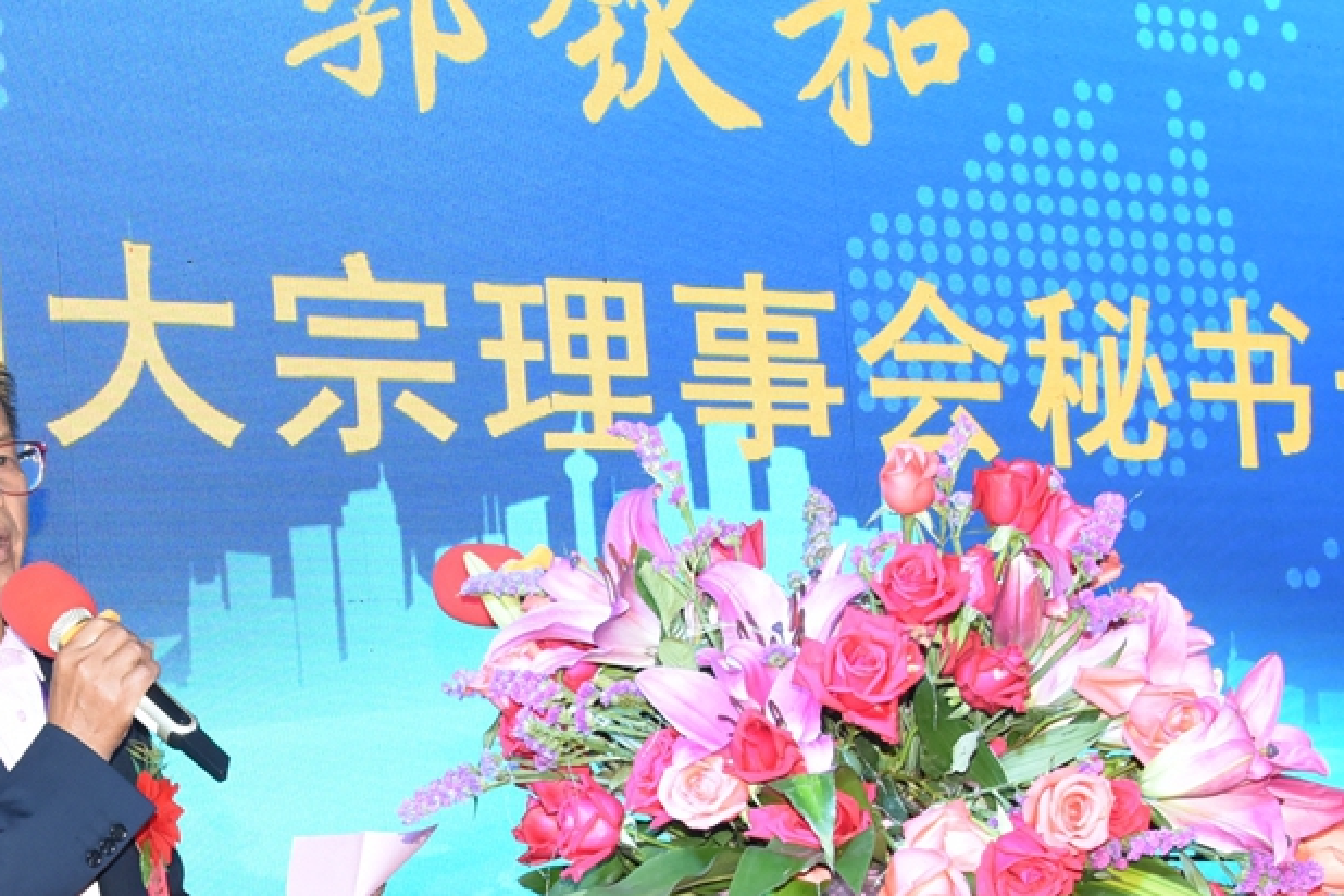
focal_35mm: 90
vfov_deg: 15.0
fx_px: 3360
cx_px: 303
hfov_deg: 22.4
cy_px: 782
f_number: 7.1
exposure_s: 1/125
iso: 1600
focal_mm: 31
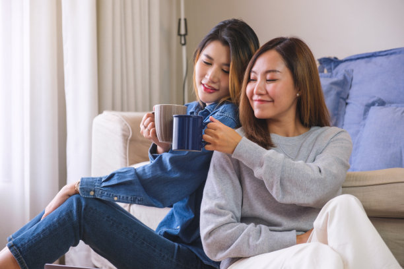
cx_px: 202
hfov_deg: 24.5
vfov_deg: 16.5
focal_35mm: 83
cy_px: 134
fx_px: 931
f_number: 2.8
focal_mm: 55
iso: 320
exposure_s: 1/80
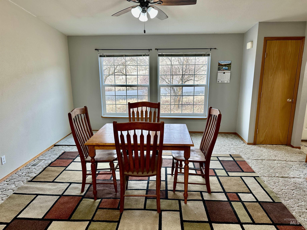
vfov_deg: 56.8
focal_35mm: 24
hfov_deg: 71.6
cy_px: 115
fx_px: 213
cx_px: 154
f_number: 1.78
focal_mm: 6.86
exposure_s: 1/120
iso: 64
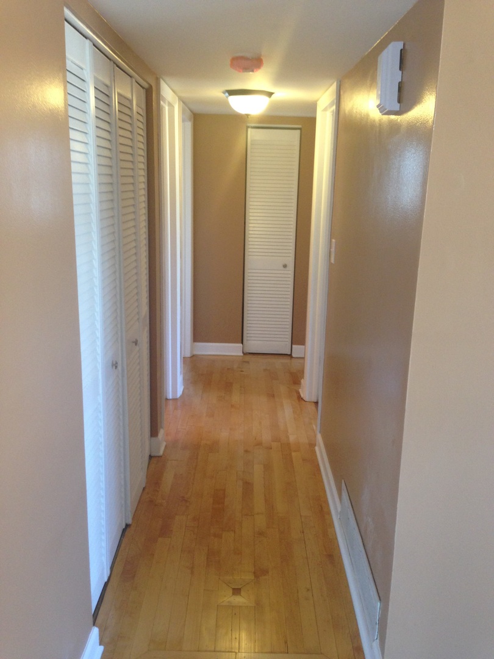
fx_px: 628
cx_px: 247
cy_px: 330
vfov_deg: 55.4
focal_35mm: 33
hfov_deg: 42.9
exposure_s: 1/20
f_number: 2.4
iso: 100
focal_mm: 4.12
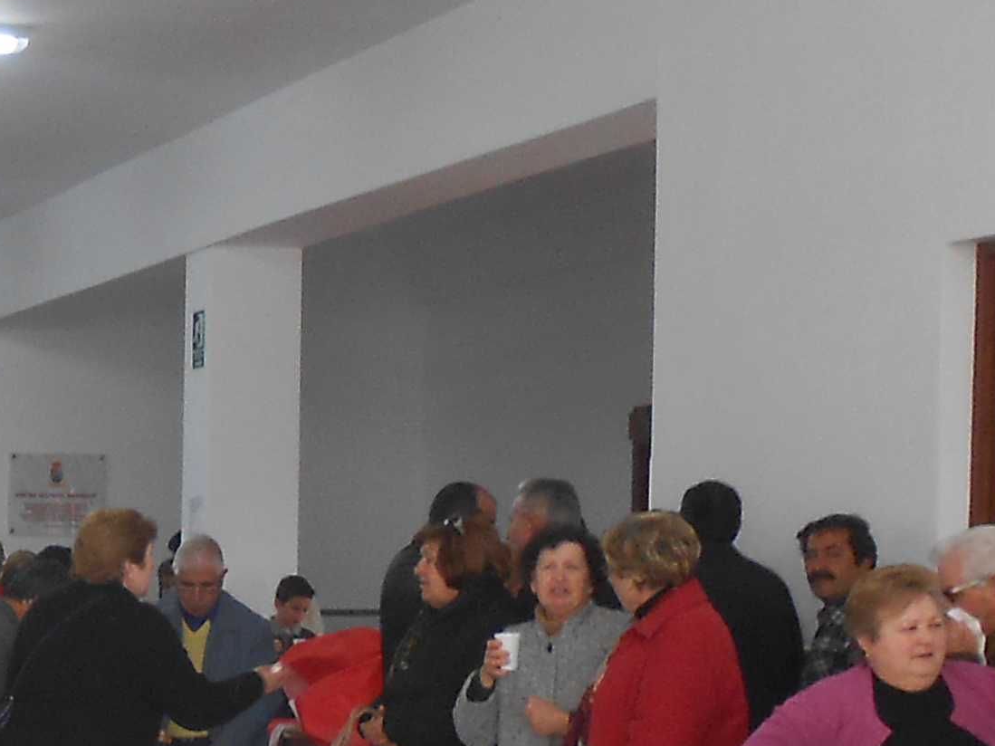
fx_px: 3133
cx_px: -532
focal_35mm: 109
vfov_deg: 13.4
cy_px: 724
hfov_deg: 16.3
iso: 125
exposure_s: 1/30
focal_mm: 4.6
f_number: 3.5
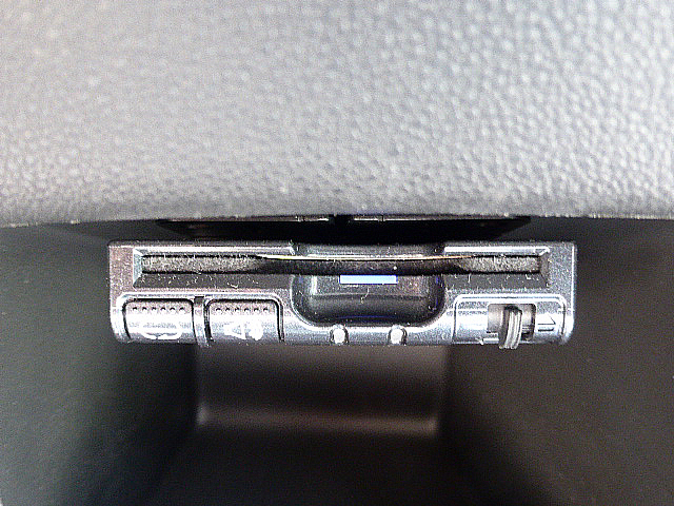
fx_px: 604
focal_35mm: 31
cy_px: 253
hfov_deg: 58.4
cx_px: 337
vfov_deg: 45.4
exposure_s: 1/13
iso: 400
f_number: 3.6
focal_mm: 5.4
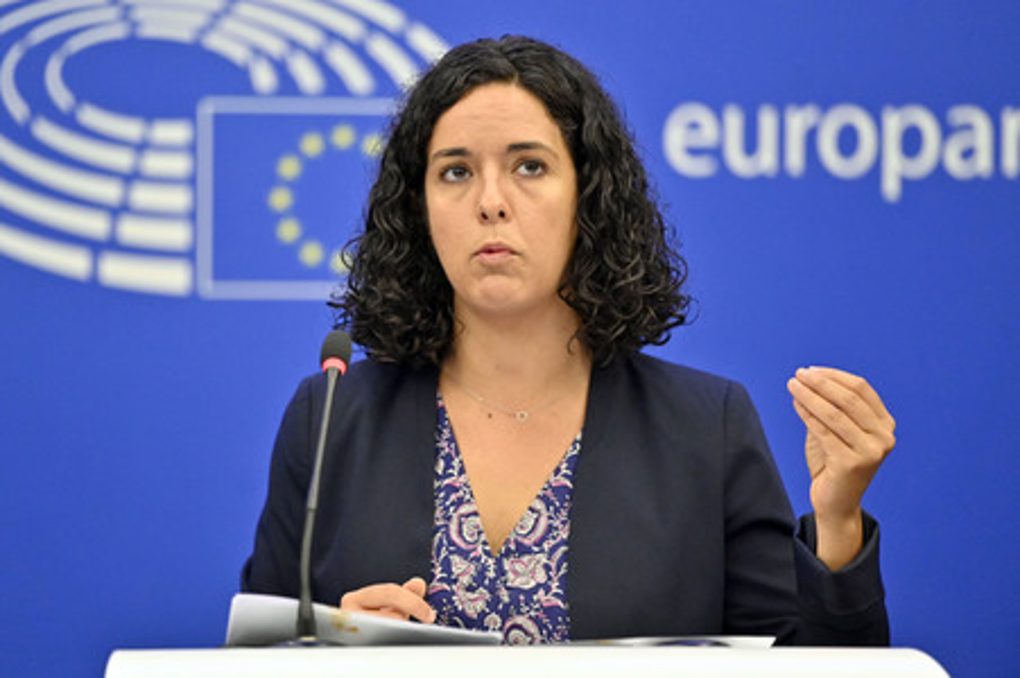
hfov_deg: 11.1
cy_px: 339
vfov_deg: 7.4
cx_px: 510
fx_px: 5238
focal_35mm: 185
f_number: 2.8
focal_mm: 185
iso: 5000
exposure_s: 1/800
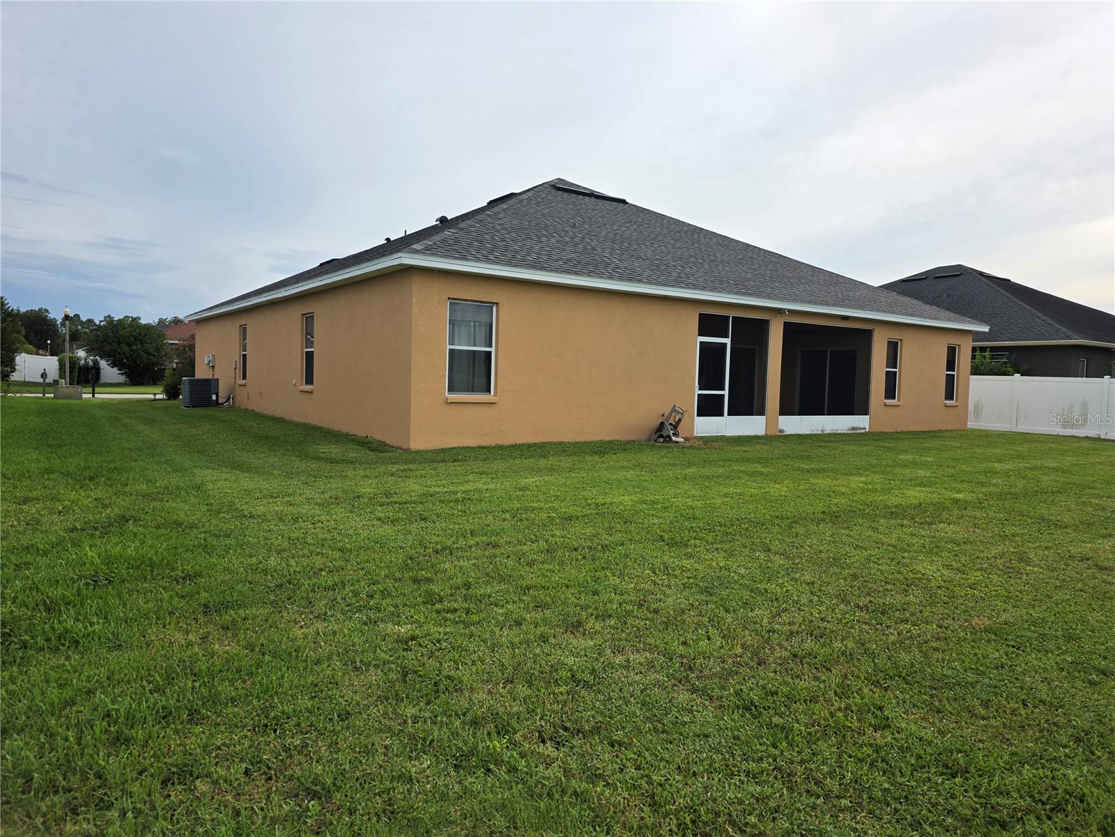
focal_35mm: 23
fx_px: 741
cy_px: 418
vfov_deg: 58.9
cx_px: 558
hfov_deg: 73.9
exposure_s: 1/5778
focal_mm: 6.3
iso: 80
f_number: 1.7
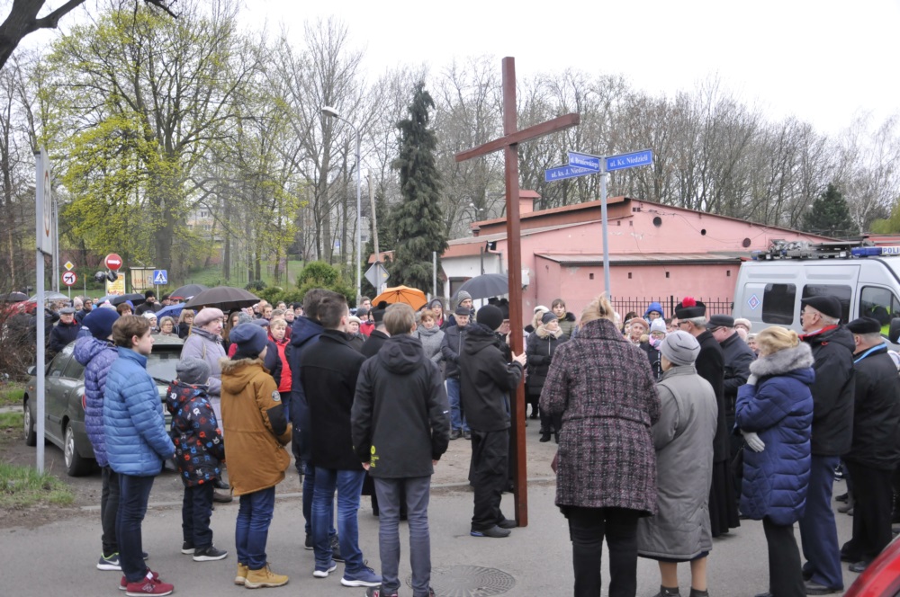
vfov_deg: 35.4
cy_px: 298
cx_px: 450
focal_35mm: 38
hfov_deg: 51.3
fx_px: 936
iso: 800
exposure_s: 1/320
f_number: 4
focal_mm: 25
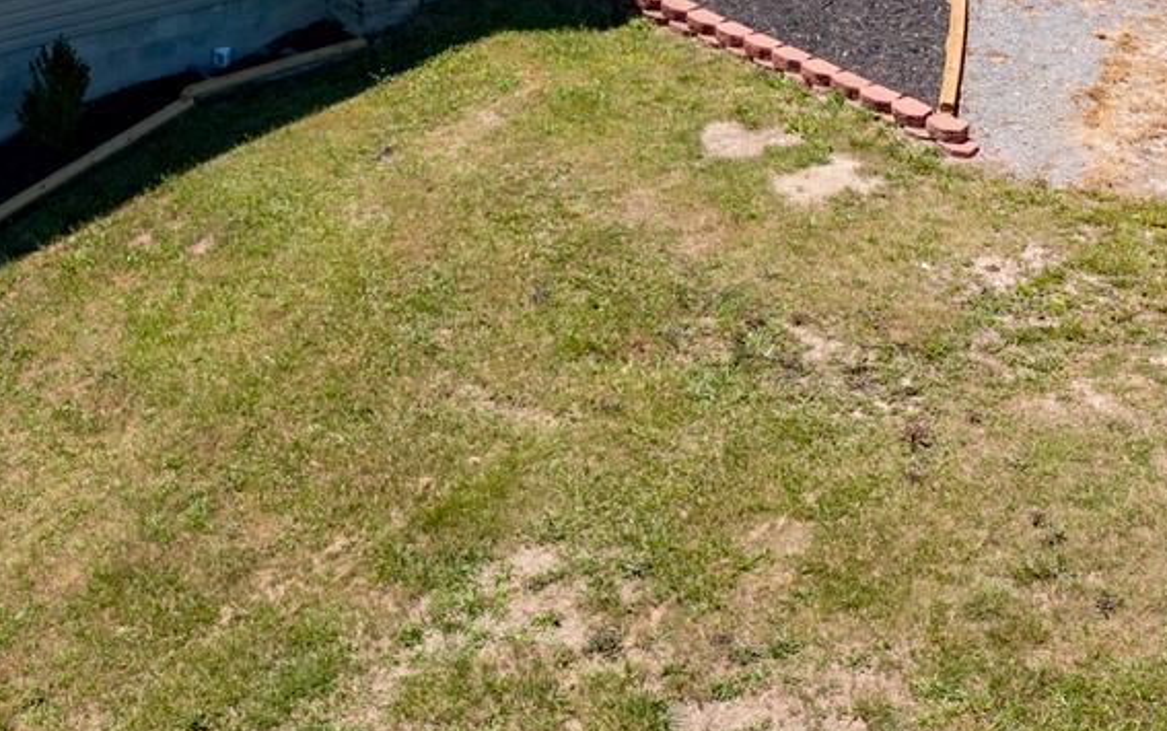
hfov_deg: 20.0
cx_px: 259
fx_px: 3277
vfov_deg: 12.7
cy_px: 167
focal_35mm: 103
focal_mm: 10.26
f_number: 4
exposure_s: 1/500
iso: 100
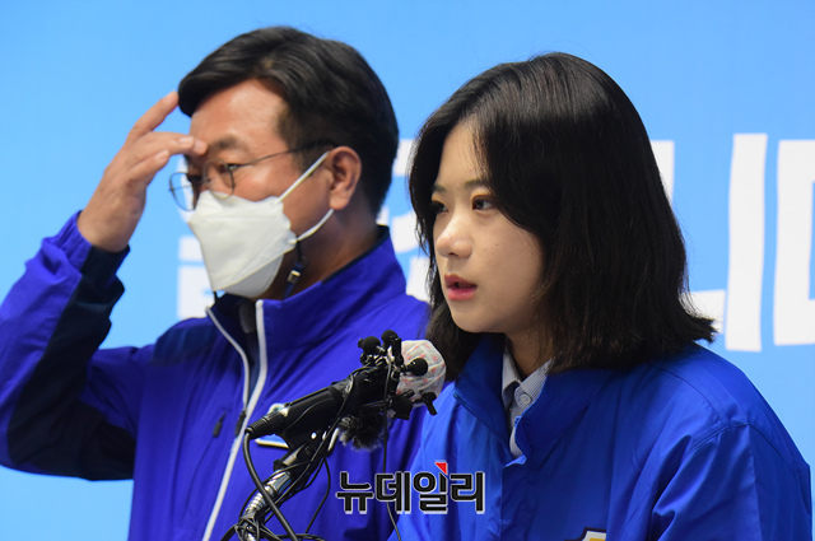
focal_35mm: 200
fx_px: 4522
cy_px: 270
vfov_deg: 6.8
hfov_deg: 10.3
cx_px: 408
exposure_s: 1/125
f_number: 9
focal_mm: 200
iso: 3200
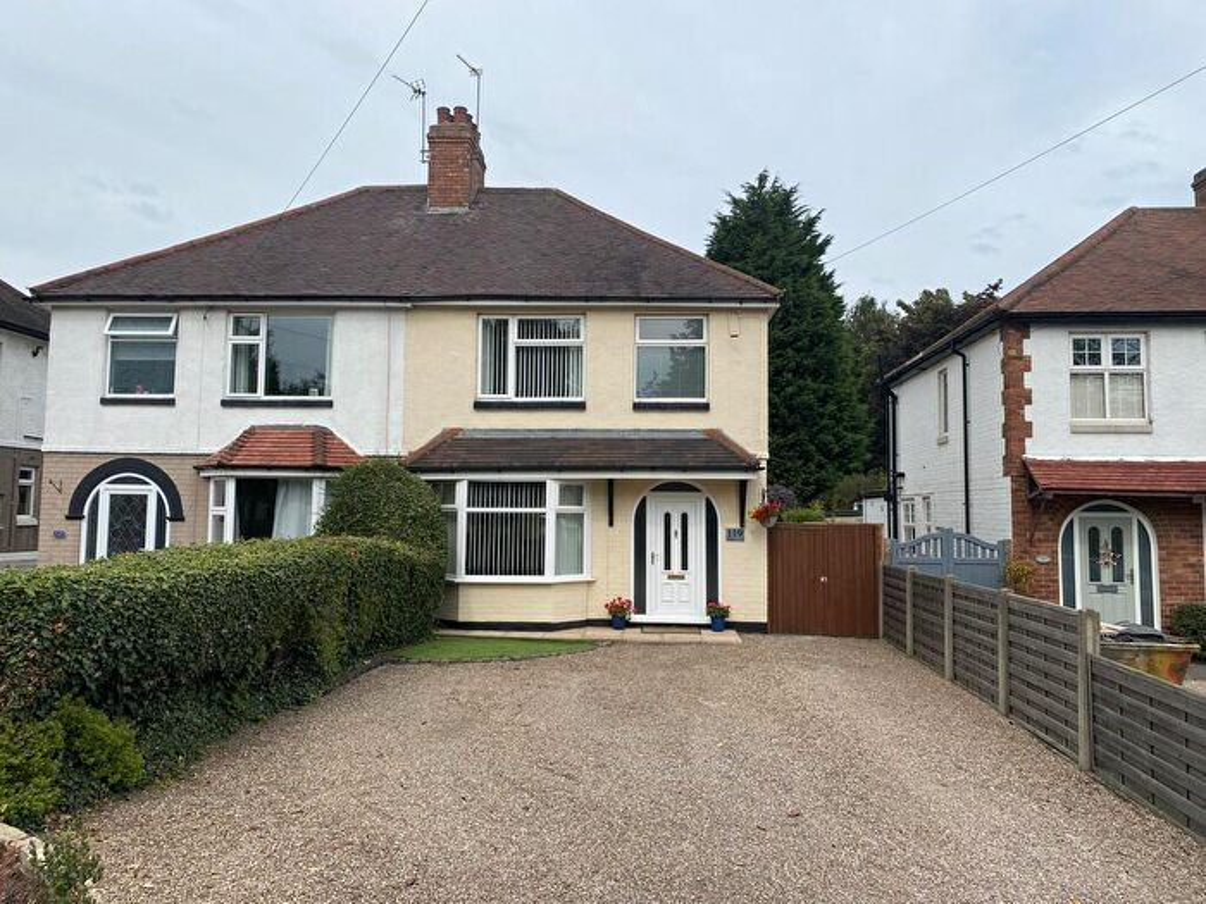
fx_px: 906
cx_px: 603
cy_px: 452
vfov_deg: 53.1
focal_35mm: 26
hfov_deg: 67.3
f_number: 1.8
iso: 32
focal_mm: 4.25
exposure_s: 1/3040
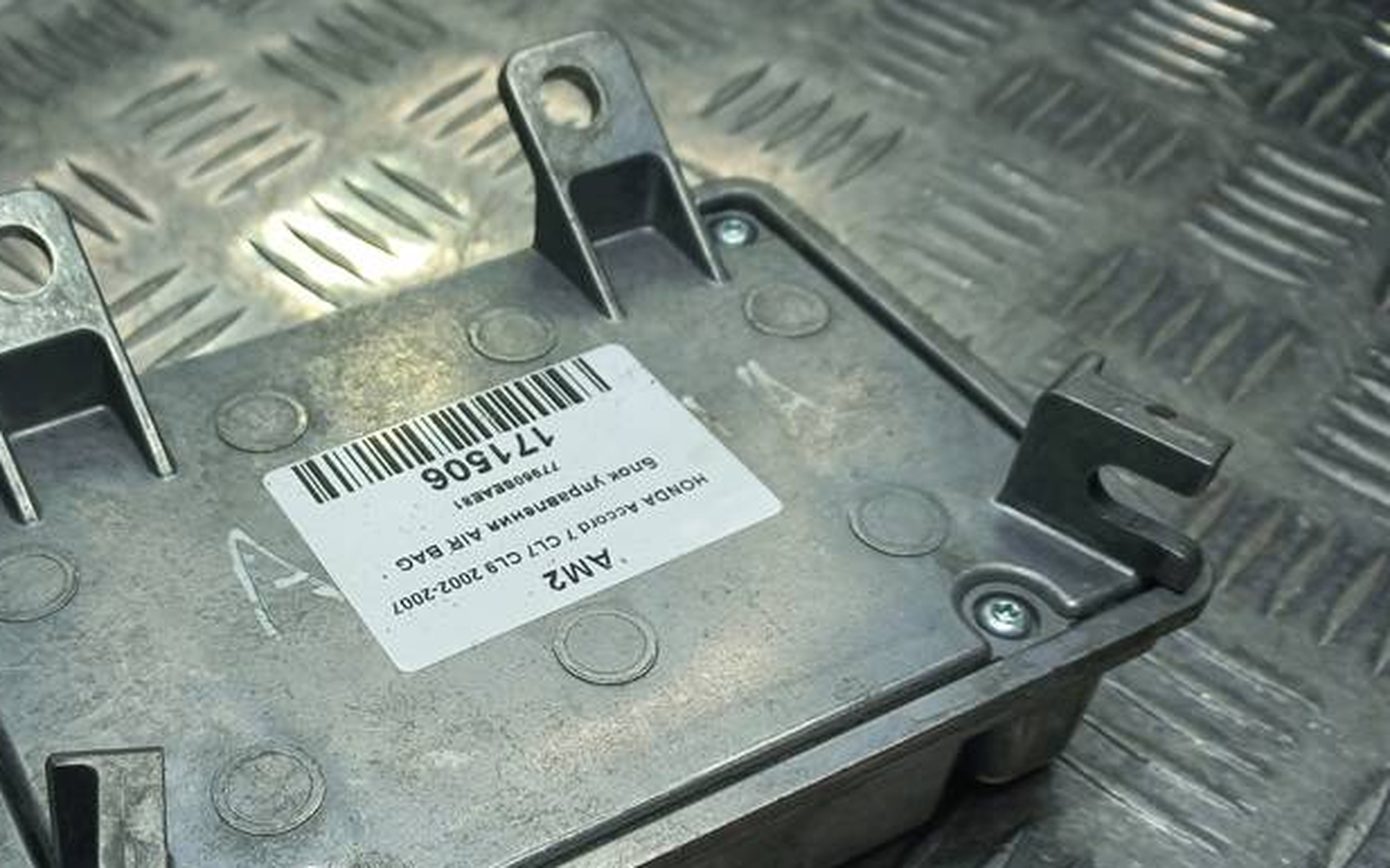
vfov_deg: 29.0
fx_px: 1666
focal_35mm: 44
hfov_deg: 44.7
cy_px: 591
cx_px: 471
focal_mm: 4.6
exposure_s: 1/100
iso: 25
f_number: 1.8
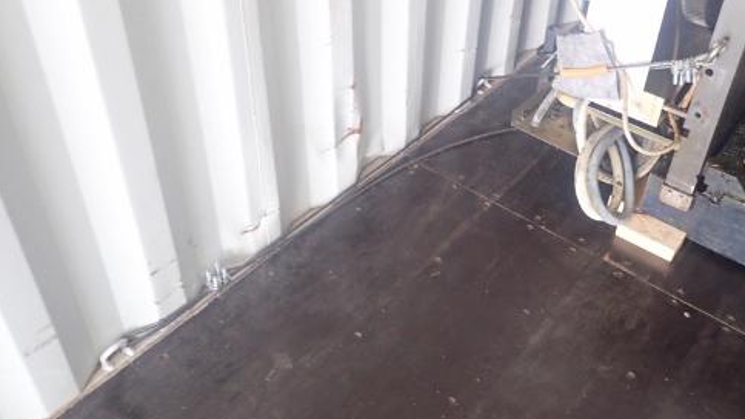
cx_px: 416
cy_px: 146
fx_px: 711
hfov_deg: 55.2
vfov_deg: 32.6
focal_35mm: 36
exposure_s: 1/30
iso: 640
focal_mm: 4.5
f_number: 2
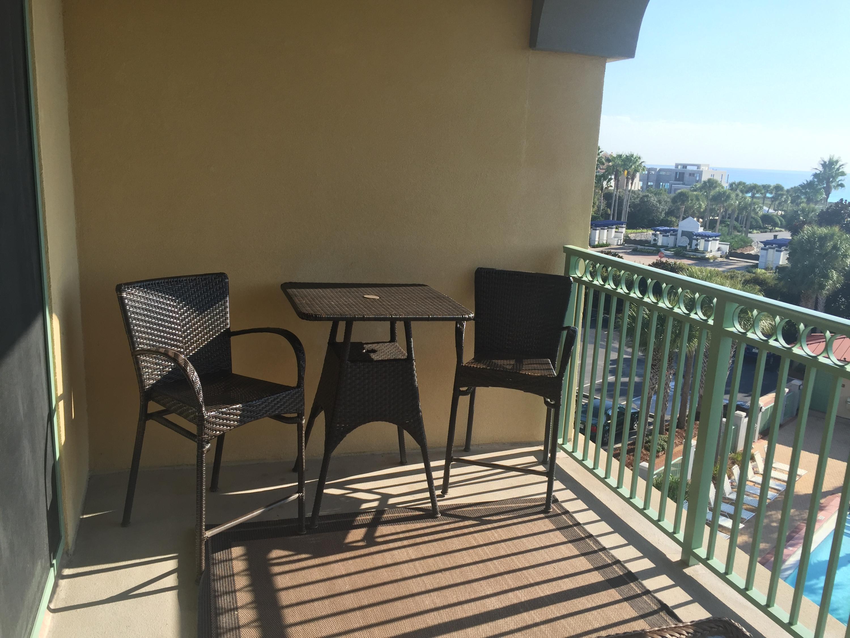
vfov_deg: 48.2
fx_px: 712
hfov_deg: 61.7
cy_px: 319
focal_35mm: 29
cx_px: 425
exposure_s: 1/898
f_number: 2.2
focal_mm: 4.15
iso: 32
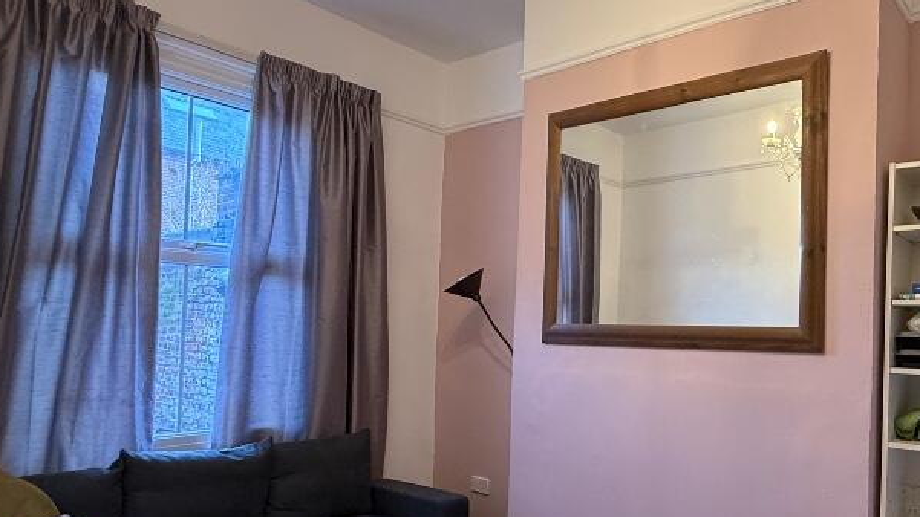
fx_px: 634
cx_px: 712
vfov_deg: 44.1
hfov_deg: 66.5
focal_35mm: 26
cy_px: 317
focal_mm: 2.22
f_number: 2.2
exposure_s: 1/50
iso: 250
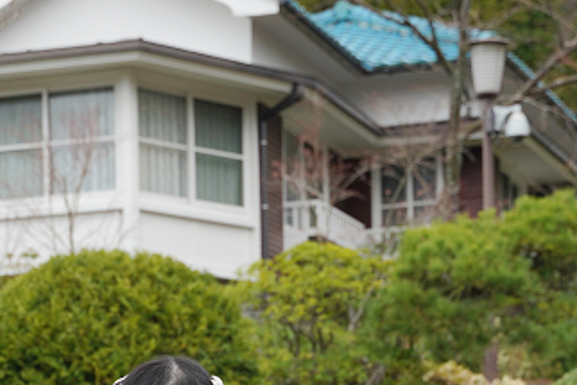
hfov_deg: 13.7
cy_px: 689
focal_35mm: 149
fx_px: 2389
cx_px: 190
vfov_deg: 8.8
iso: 125
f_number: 4
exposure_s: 1/160
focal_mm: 40
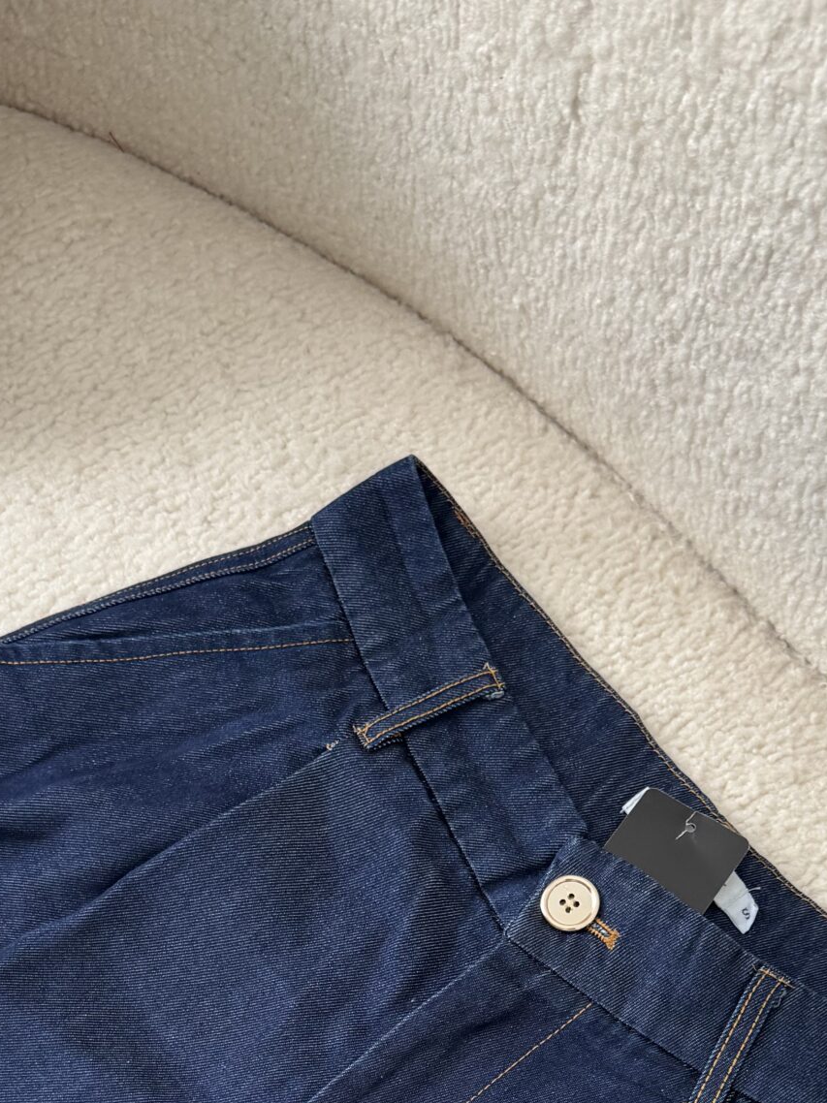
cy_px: 1132
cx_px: 427
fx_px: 1721
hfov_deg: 27.0
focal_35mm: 54
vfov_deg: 32.4
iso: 125
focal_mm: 6.76
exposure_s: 1/121
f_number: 1.78
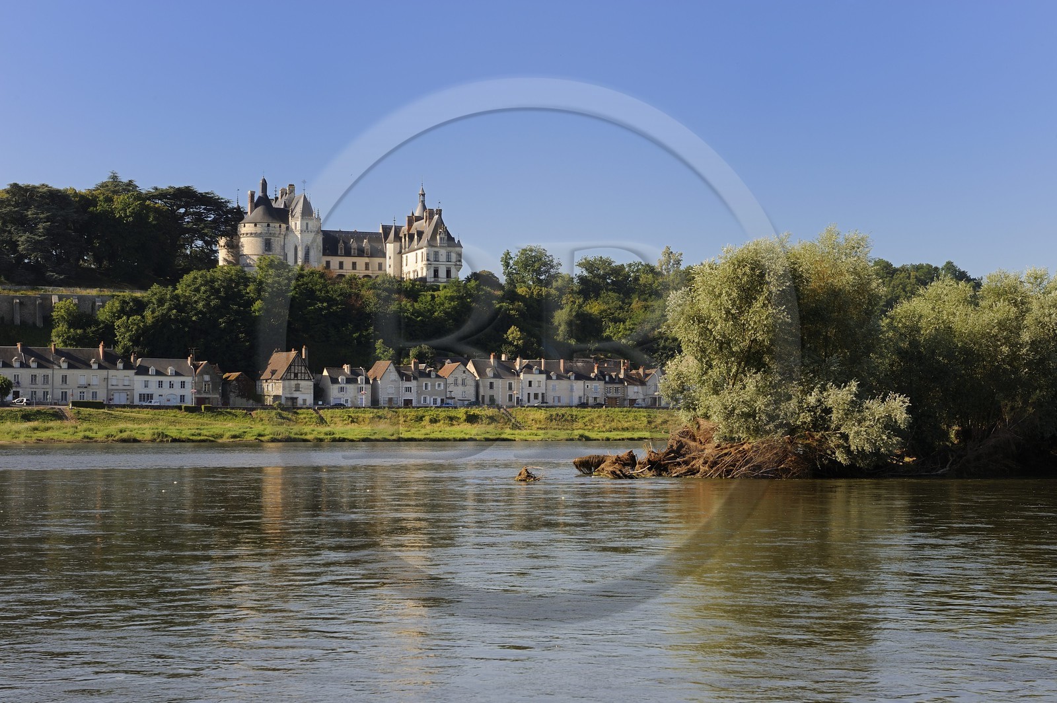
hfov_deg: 28.9
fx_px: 2054
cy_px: 352
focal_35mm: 70
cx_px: 528
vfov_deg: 19.4
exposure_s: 1/160
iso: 200
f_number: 13
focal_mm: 70
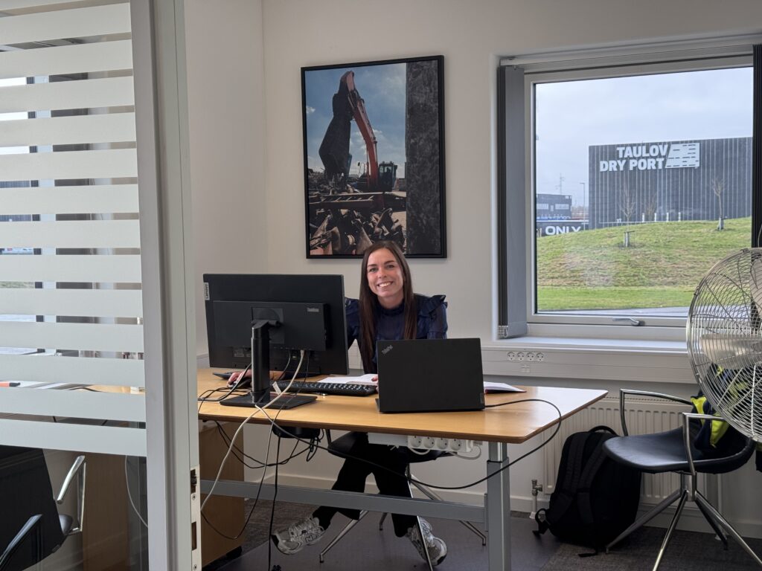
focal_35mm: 48
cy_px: 286
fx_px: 1057
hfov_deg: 39.7
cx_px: 381
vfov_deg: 30.3
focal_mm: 6.76
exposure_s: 1/108
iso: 100
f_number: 1.78
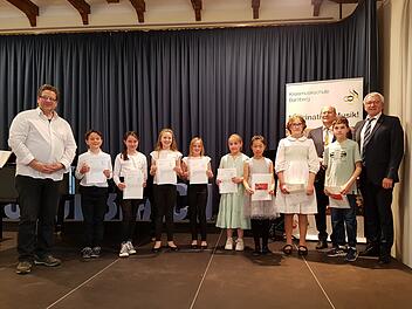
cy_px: 154
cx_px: 206
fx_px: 309
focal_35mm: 26
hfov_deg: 67.3
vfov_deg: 53.1
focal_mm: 4.2
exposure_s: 1/25
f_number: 1.7
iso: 160
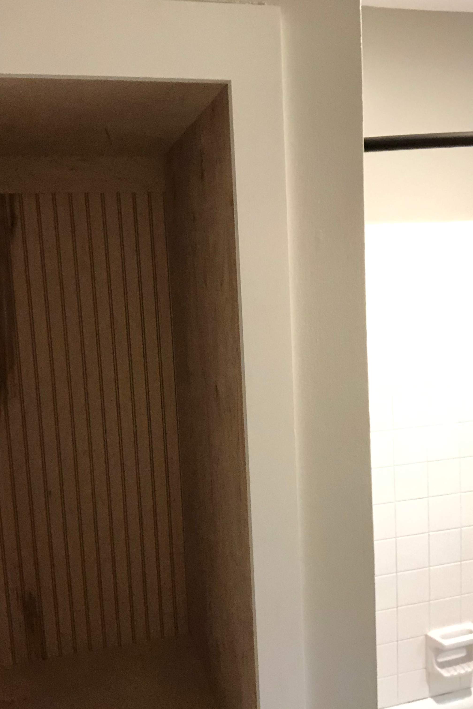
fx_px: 670
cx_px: 257
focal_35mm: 34
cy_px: 349
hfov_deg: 38.8
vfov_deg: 55.8
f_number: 2.2
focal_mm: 2.87
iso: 320
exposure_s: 1/30
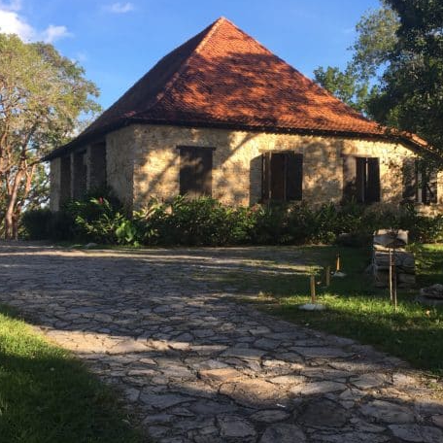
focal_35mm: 45
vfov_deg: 37.5
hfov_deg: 37.5
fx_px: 652
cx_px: 243
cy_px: 192
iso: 25
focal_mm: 4.15
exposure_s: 1/587
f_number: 2.2
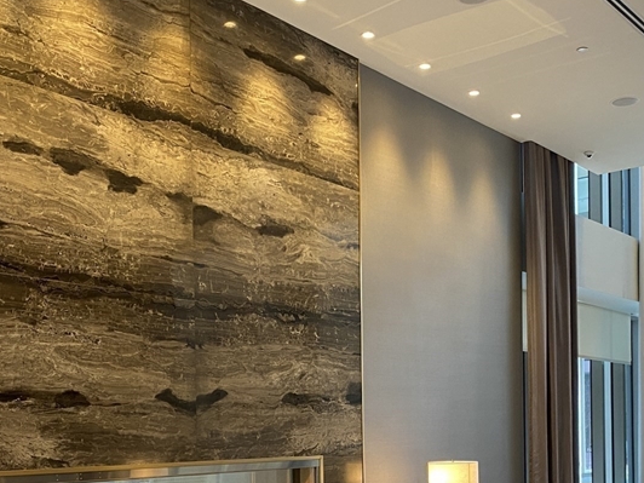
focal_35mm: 50
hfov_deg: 38.2
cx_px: 334
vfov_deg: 28.1
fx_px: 930
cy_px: 430
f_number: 1.8
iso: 160
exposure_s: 1/60
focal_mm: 4.25
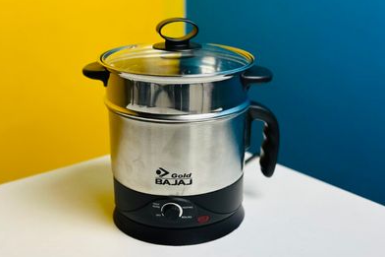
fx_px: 545
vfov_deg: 26.5
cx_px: 191
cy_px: 127
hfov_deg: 38.9
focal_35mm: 51
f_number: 1.78
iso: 250
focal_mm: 6.86
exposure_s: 1/50
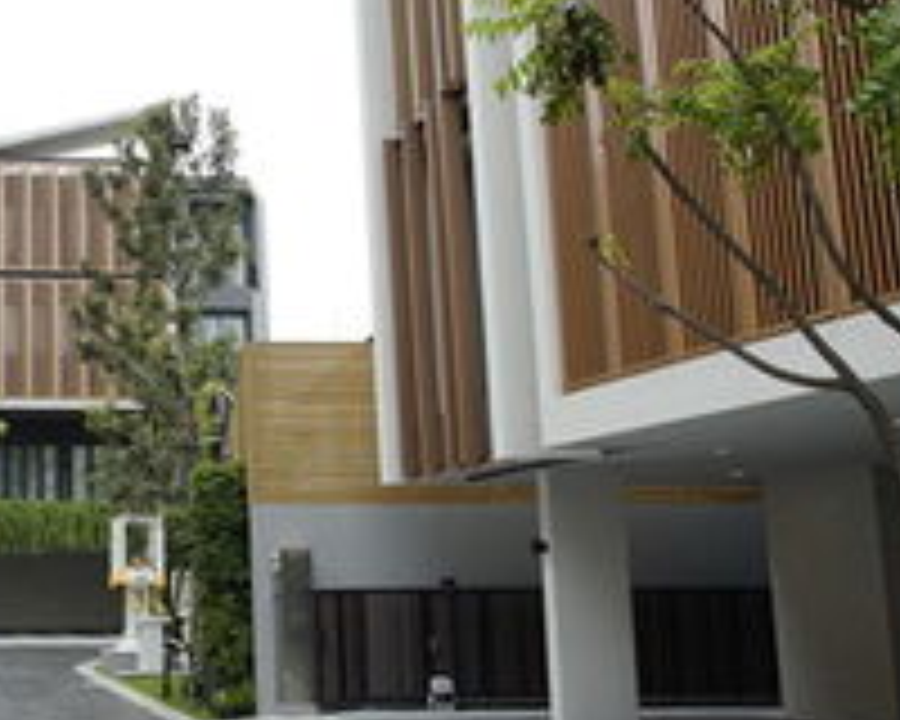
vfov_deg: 32.1
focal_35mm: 47
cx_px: -14
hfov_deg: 35.5
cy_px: 378
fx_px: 1252
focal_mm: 19
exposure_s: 1/250
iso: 200
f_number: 8
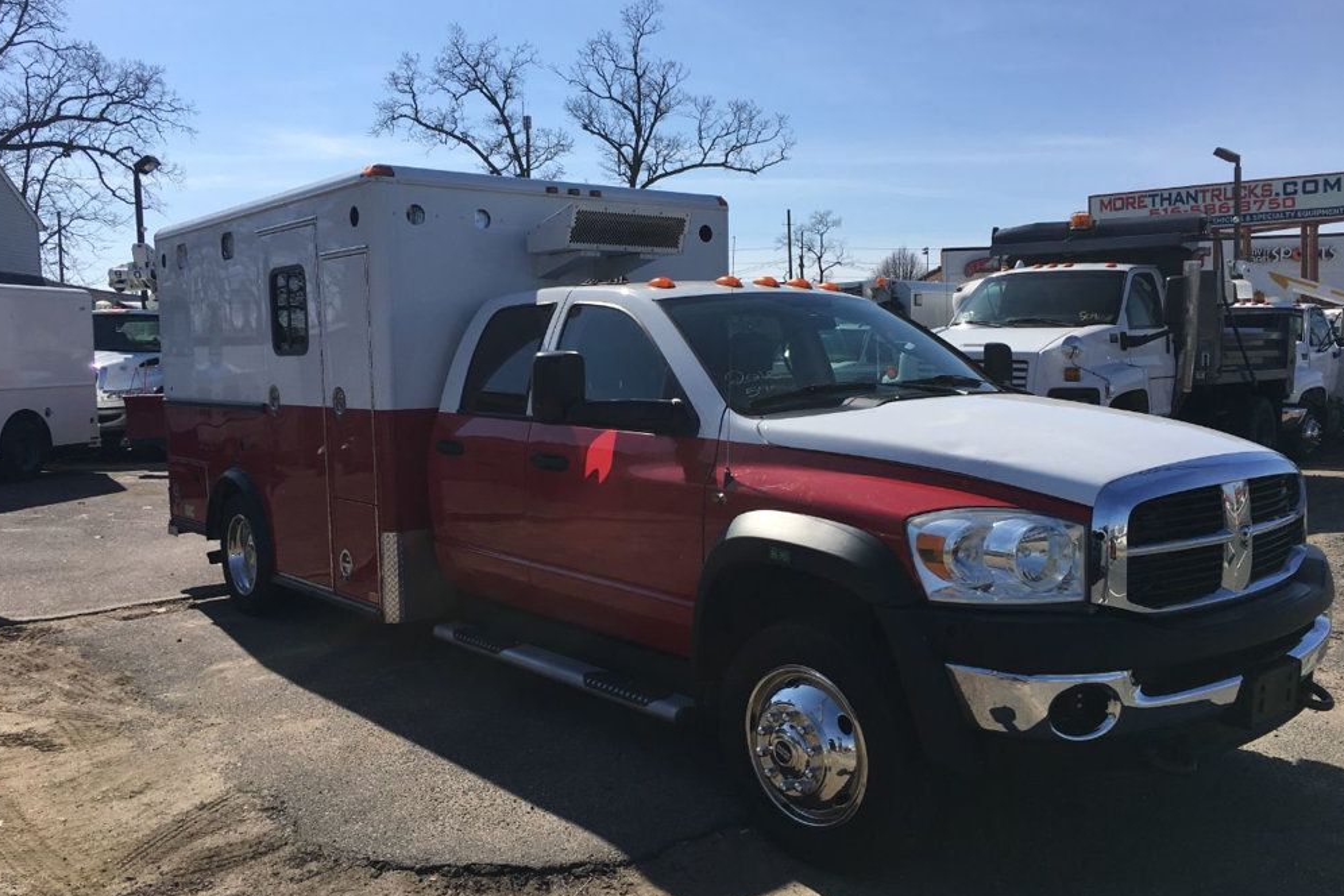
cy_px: 451
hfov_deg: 60.3
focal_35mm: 31
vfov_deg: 42.3
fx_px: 1157
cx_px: 673
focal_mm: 4.15
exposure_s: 1/2747
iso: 25
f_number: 2.2
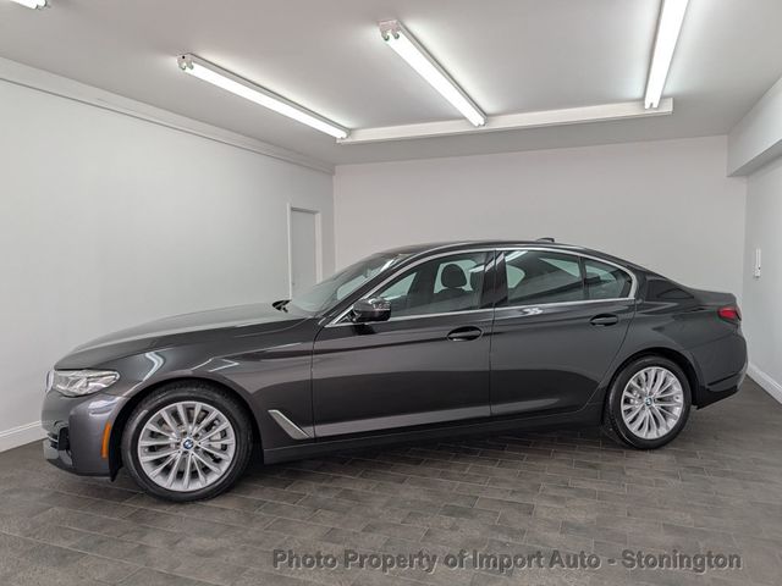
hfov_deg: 71.6
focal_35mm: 24
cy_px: 293
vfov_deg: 56.8
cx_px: 391
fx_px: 542
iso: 24
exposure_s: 1/60
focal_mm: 6.9
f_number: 1.68
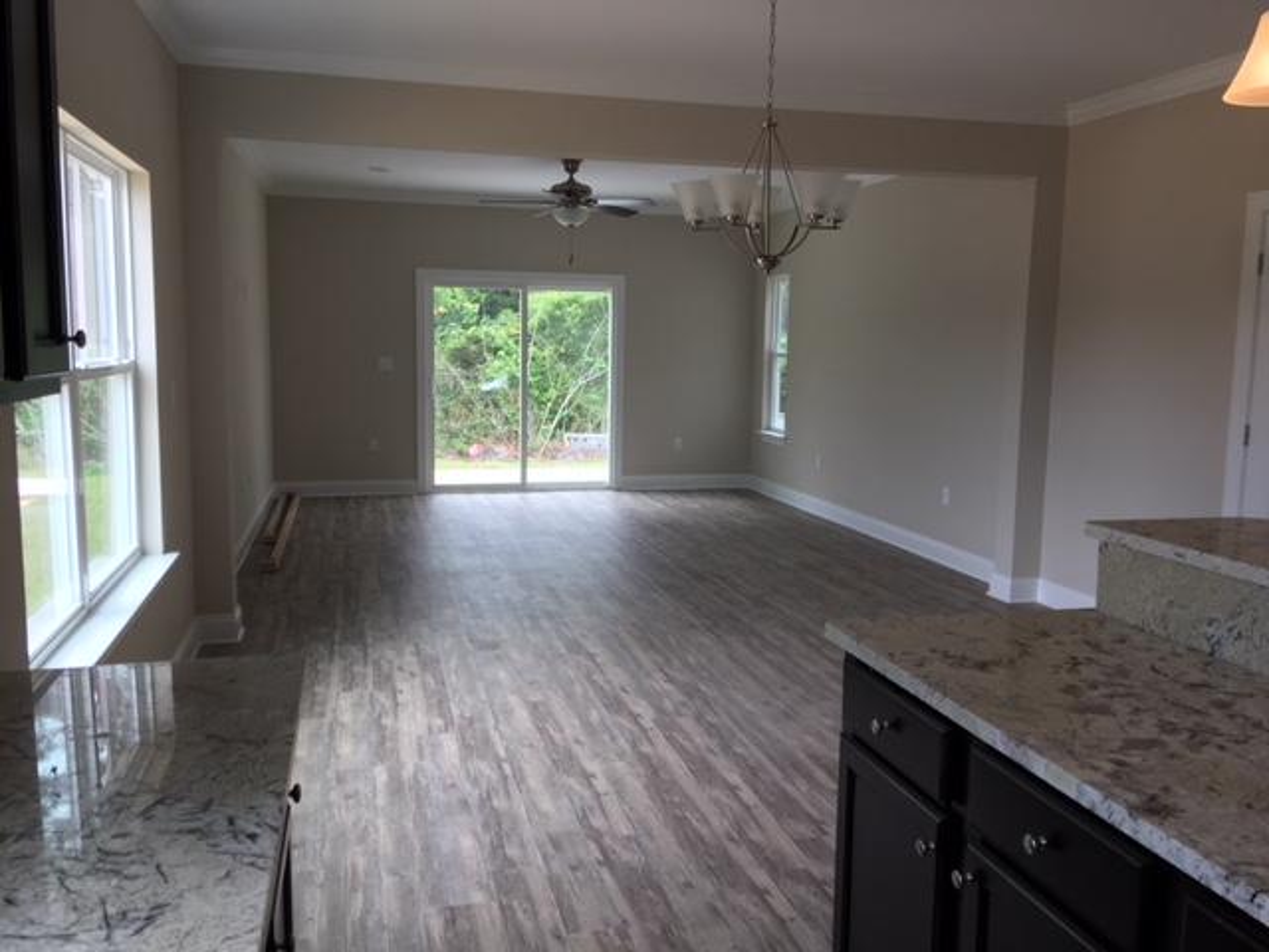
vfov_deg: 48.2
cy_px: 476
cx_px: 634
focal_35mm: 29
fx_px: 1063
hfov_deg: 61.7
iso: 40
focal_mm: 4.15
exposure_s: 1/100
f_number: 2.2
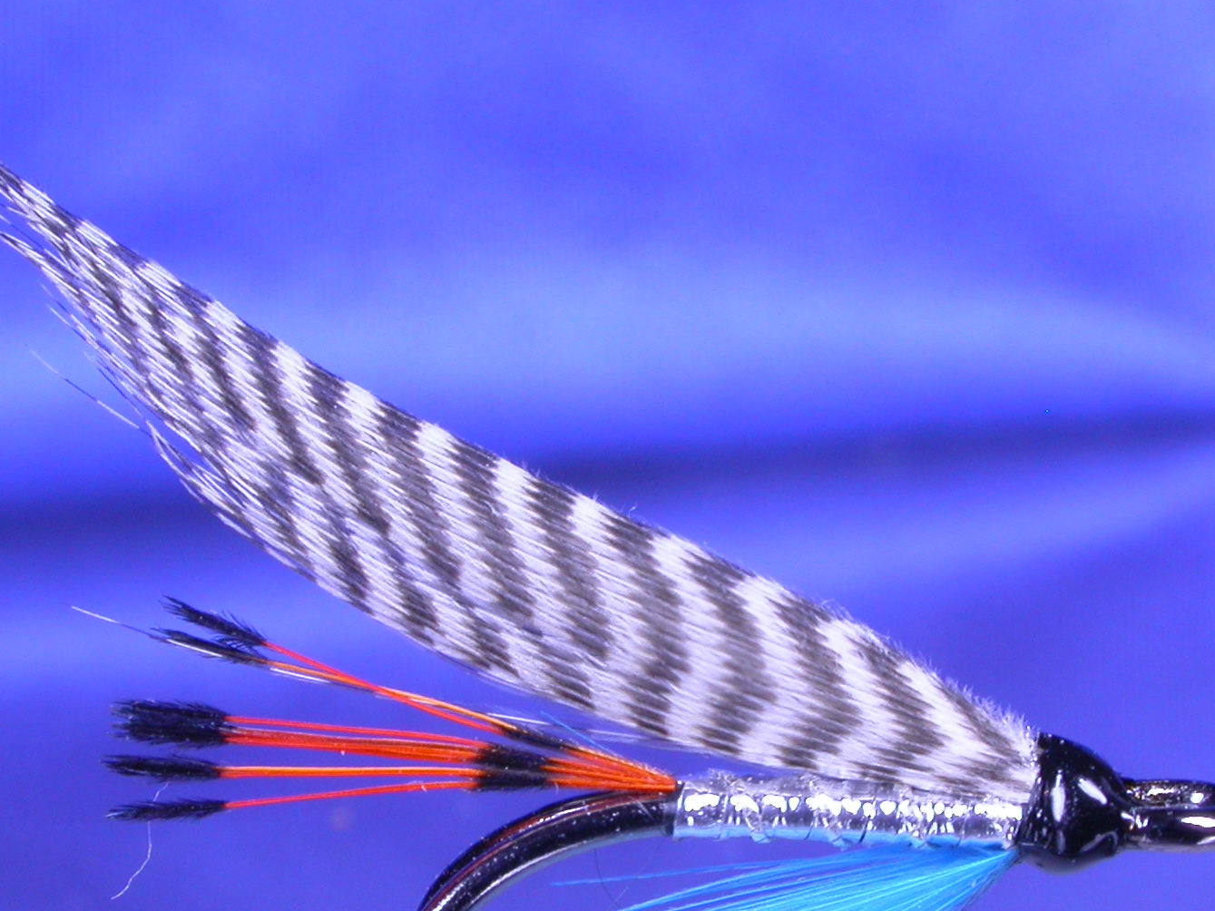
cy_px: 660
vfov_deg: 11.5
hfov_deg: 15.3
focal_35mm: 129
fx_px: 4527
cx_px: 726
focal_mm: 15.7
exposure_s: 1/17.8
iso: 100
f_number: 7.8
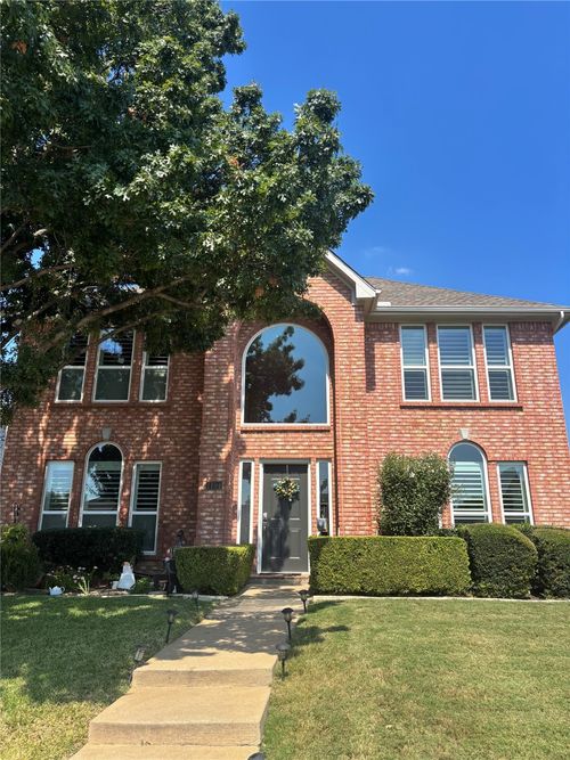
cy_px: 380
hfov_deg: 53.0
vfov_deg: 67.3
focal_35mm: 26
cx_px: 285
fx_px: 571
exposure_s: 1/2288
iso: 50
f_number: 1.6
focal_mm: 5.96
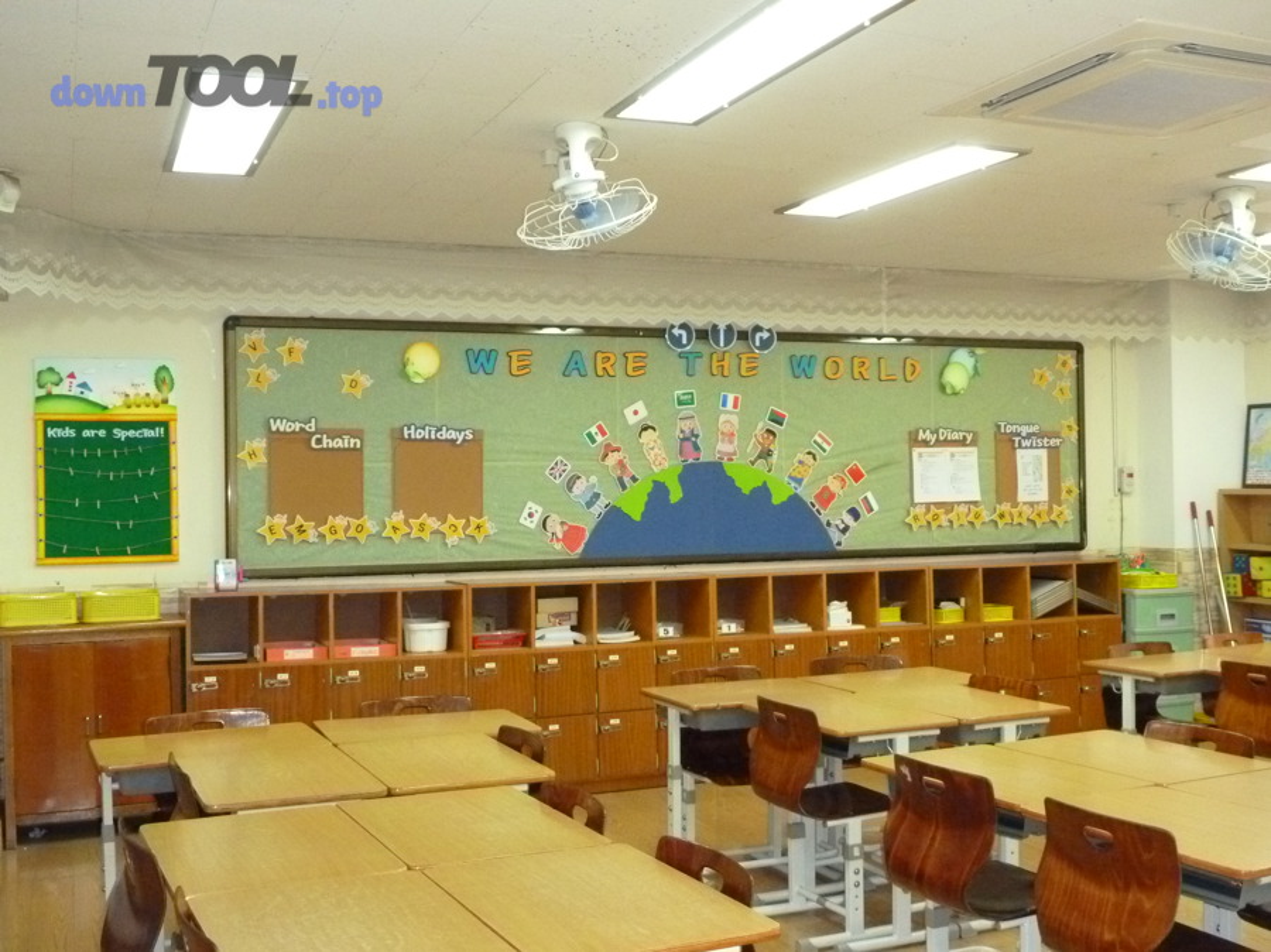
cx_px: 636
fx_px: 1395
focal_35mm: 38
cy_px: 476
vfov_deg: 37.7
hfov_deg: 49.0
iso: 800
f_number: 4
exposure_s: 1/30
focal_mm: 6.8
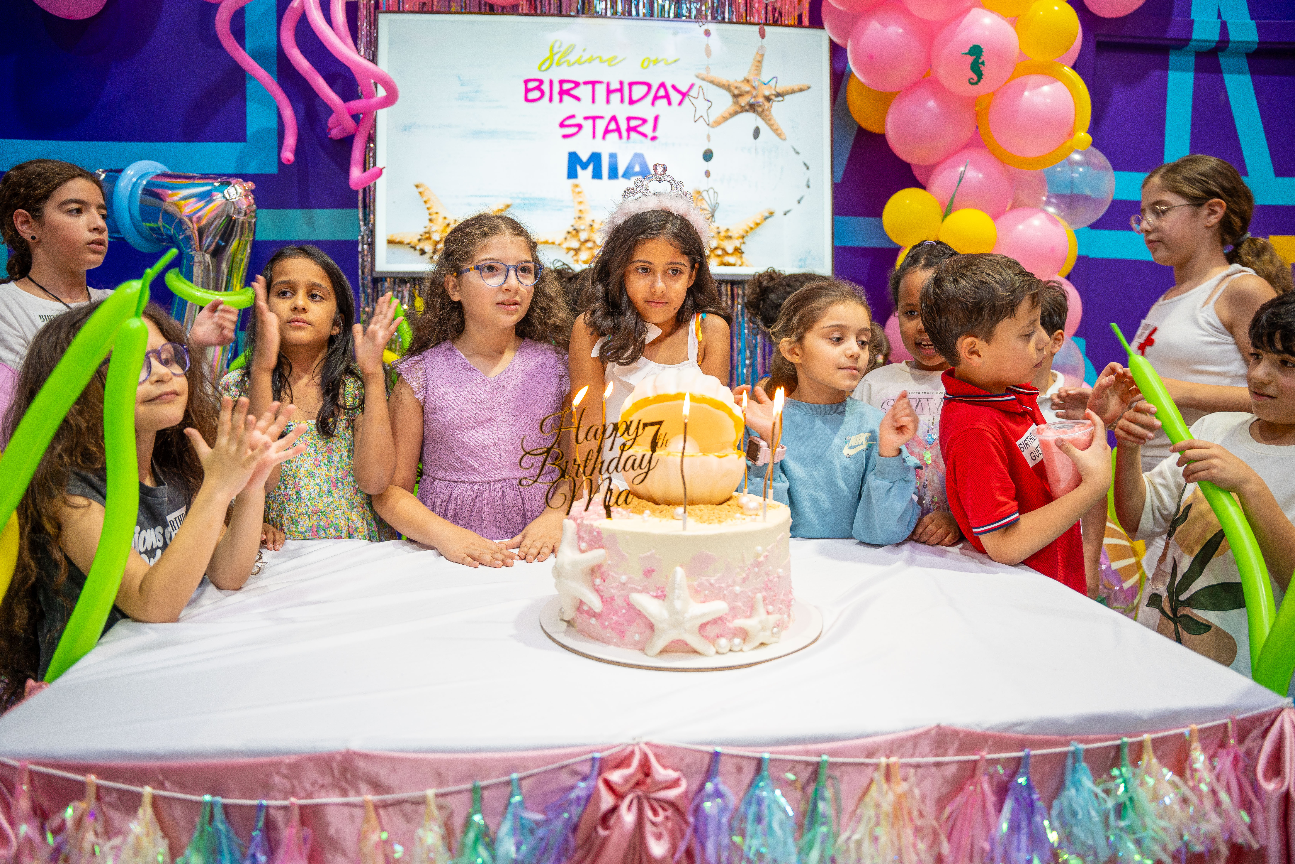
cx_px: 648
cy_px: 432
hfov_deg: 73.7
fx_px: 863
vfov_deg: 53.1
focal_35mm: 24
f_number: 2.8
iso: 400
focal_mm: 24
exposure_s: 1/100
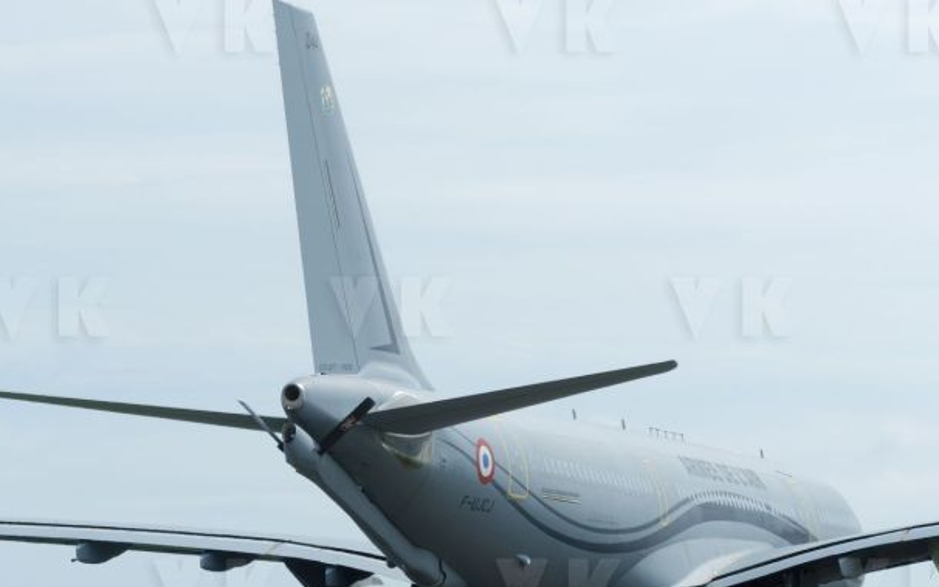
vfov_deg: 5.3
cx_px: 556
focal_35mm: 246
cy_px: 363
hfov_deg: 8.5
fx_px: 6297
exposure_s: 1/800
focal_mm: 122
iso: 200
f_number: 8
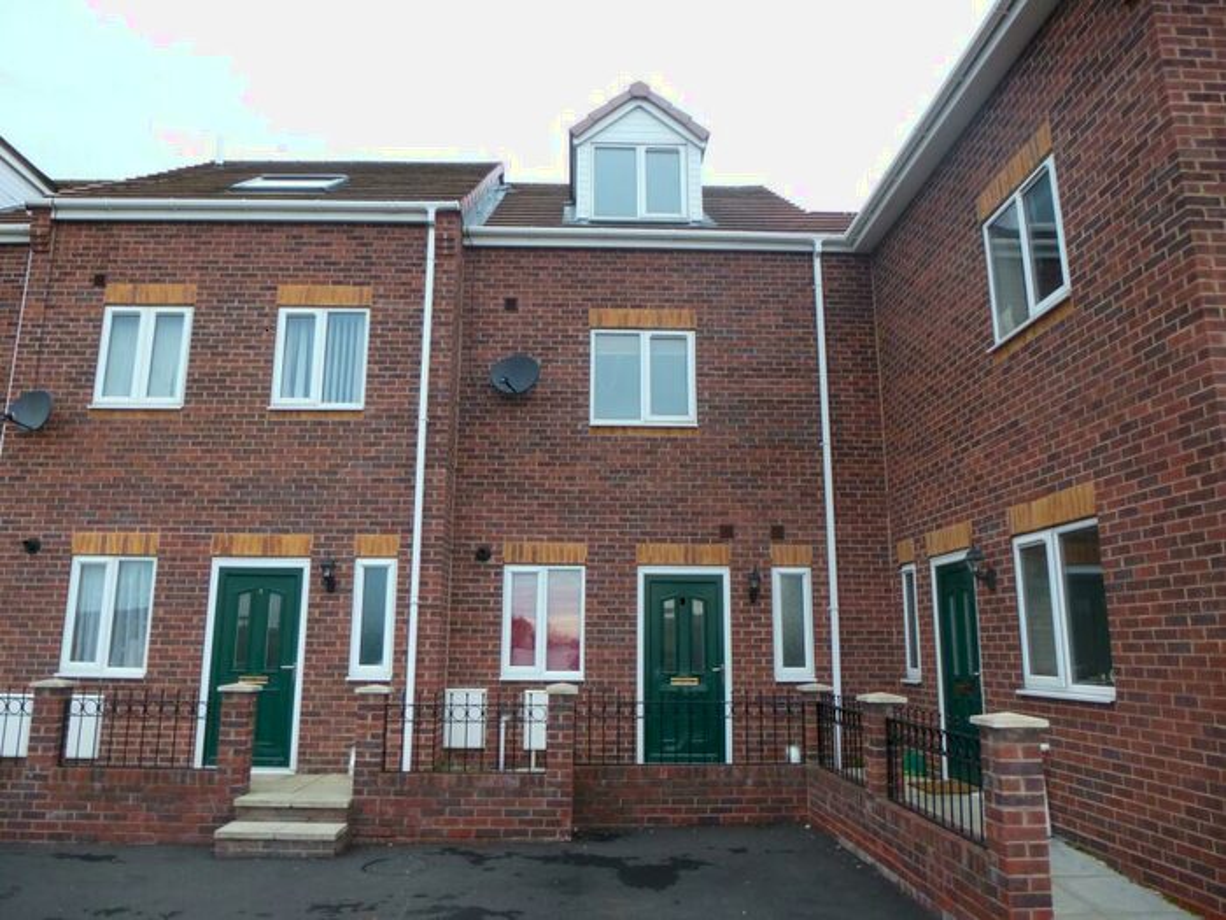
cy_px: 460
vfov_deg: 56.8
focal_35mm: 24
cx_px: 613
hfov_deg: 71.6
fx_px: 850
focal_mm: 4.3
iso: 160
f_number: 3.3
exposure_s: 1/60
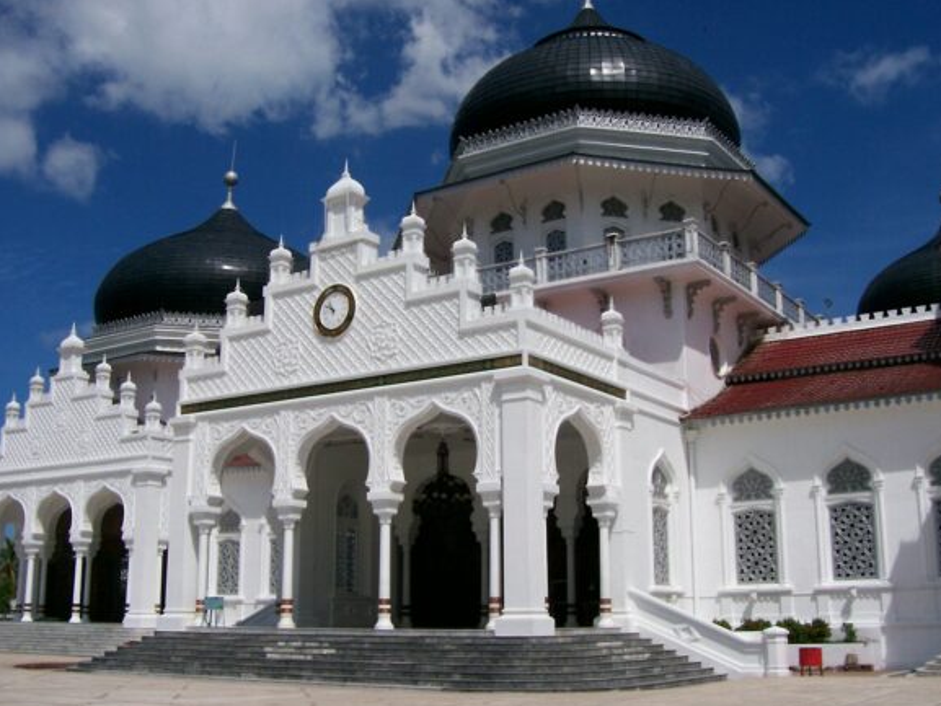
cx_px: 502
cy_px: 318
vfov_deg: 35.1
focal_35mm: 41
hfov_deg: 45.7
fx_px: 1115
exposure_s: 1/1401
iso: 80
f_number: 5.1
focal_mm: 5.6
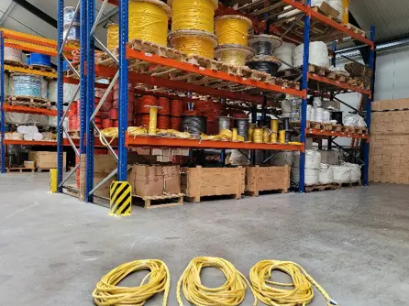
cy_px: 160
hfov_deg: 63.4
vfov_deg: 49.7
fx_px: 331
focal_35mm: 28
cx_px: 216
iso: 200
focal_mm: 5.4
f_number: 1.8
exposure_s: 1/50
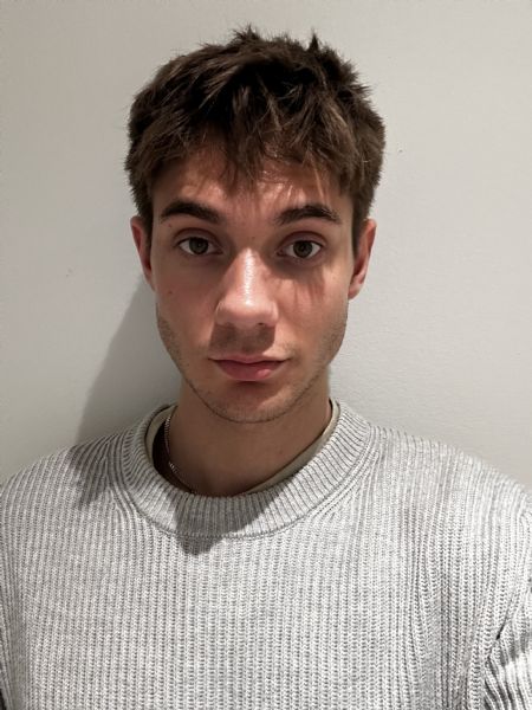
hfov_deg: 46.8
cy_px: 355
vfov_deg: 60.0
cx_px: 266
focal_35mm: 30
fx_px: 615
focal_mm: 2.69
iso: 320
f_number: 1.9
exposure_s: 1/50
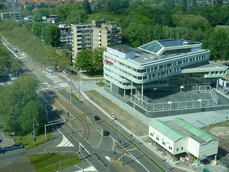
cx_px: 114
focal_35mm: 48
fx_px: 318
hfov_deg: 39.7
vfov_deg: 30.3
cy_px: 86
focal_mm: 7.9
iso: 80
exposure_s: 1/250
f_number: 4
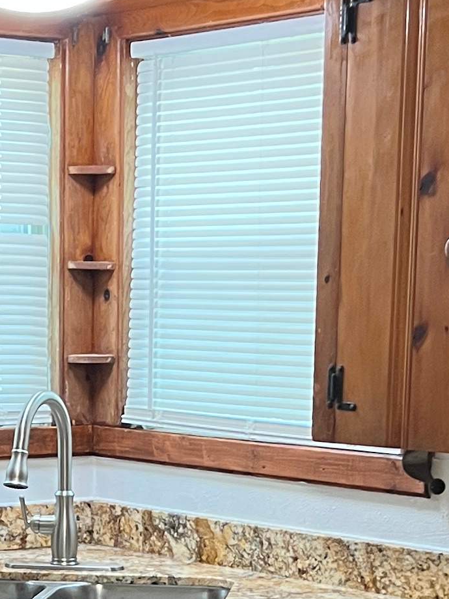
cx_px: 129
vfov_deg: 16.9
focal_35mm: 114
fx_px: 1972
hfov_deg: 13.0
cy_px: 607
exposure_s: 1/60
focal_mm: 5.7
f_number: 1.5
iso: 125
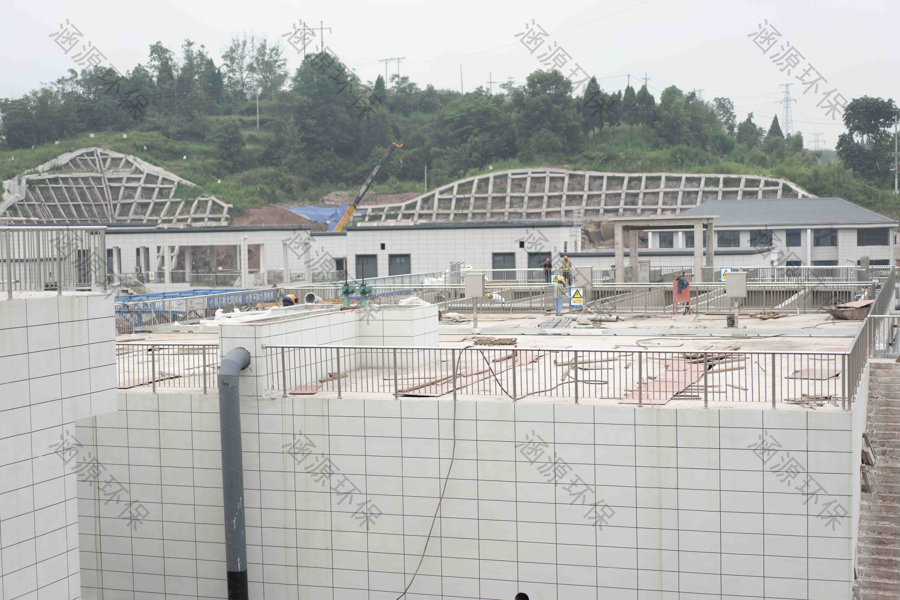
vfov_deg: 24.6
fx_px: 1375
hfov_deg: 36.2
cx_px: 450
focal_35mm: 55
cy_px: 300
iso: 80
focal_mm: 55
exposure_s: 1/500
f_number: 1.8
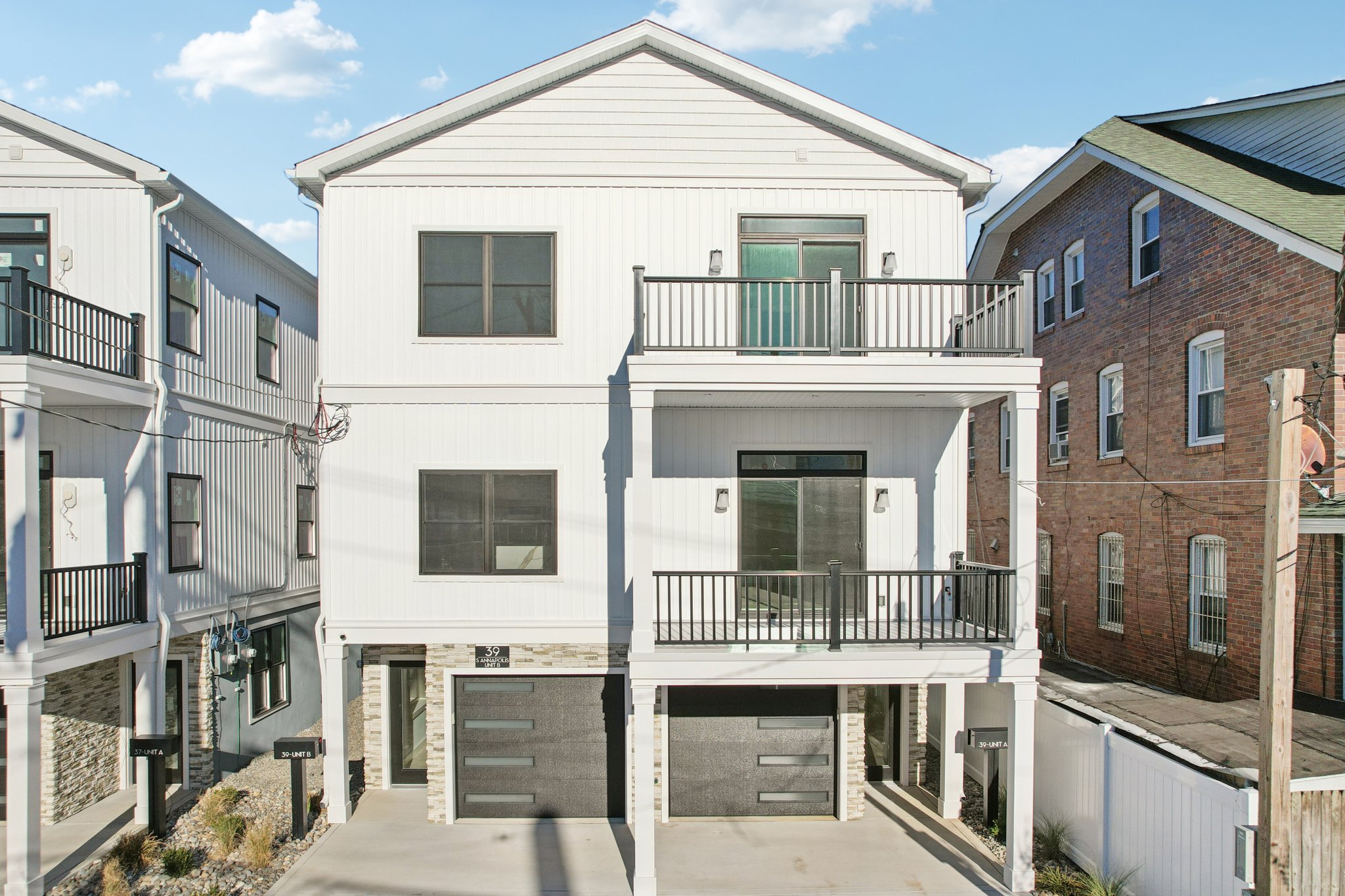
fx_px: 822
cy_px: 448
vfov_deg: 57.2
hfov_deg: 78.6
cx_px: 672
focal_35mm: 22
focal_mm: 8.4
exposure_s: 1/3200
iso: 100
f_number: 2.8
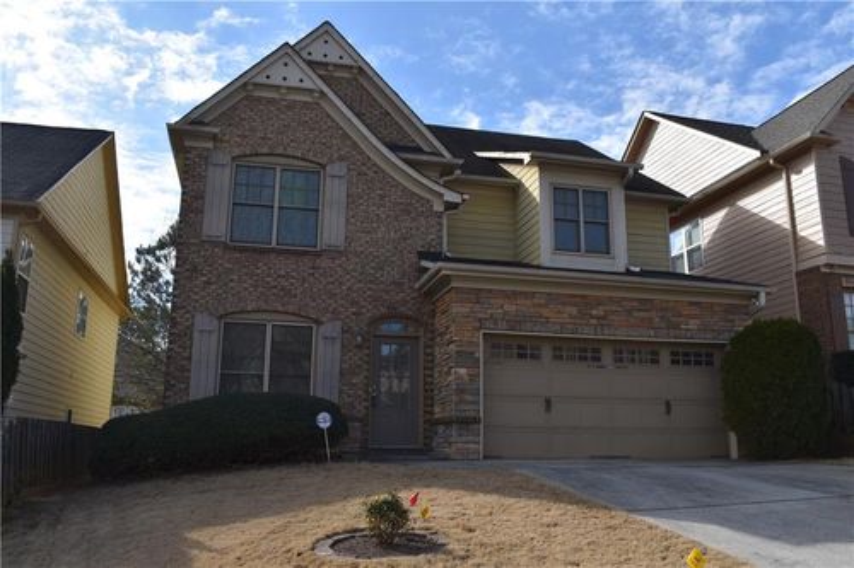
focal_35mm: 30
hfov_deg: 61.9
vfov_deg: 43.6
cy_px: 284
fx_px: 711
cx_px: 427
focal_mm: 20
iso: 100
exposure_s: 1/200
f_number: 9
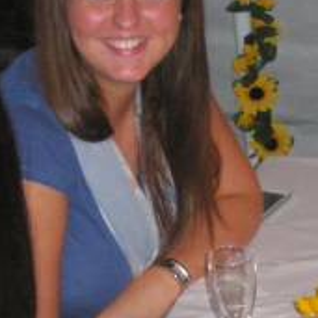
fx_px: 1351
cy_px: 243
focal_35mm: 130
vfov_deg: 13.4
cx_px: 320
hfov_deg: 13.2
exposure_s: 1/50
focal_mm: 6.3
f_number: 3.5
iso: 400
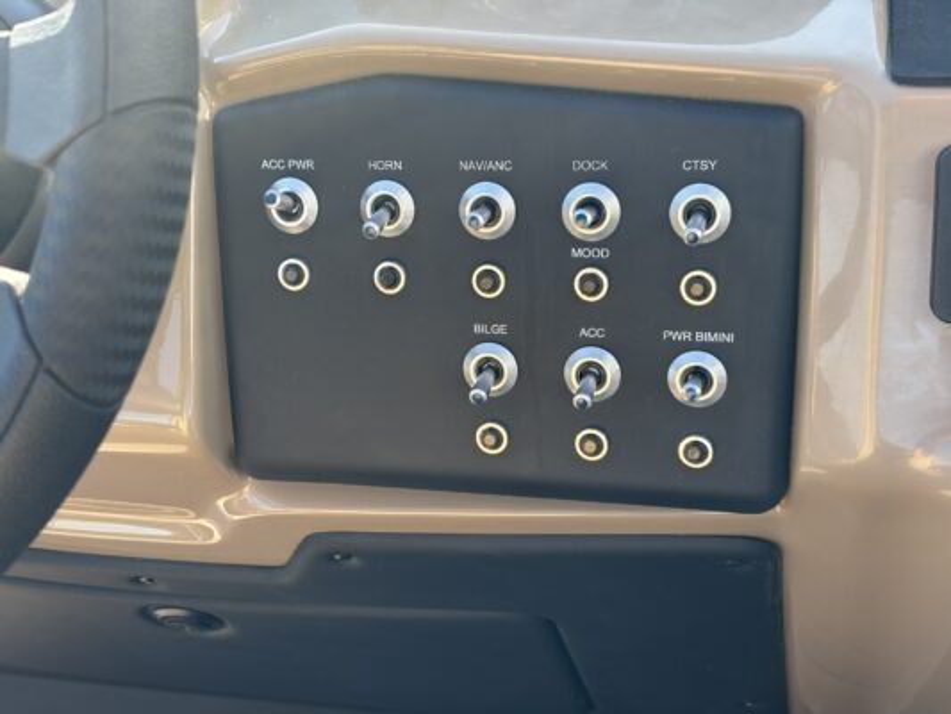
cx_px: 476
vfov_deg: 28.0
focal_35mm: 52
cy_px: 357
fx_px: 1429
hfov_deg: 36.8
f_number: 1.6
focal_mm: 5.96
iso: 32
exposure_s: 1/177
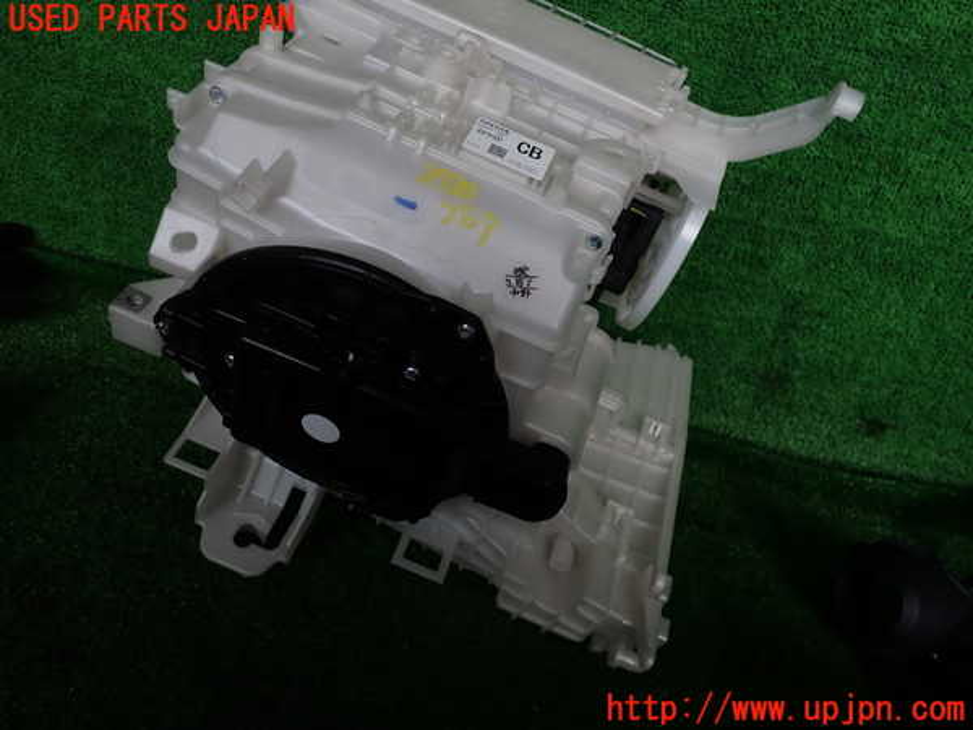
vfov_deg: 54.9
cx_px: 486
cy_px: 365
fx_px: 703
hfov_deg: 69.4
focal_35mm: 25
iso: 100
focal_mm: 4.5
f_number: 2.8
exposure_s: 1/160
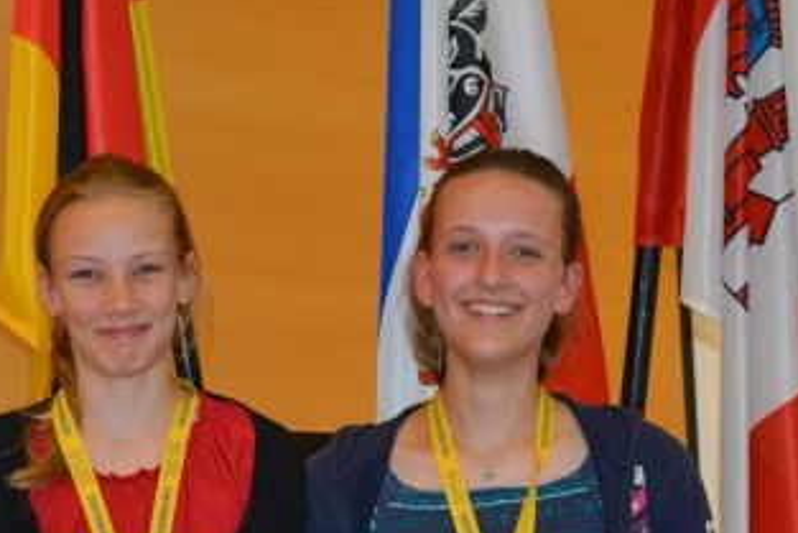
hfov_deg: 13.0
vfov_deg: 8.7
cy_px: 459
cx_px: 347
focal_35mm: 158
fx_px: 3503
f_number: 5.6
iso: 1000
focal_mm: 55
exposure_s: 1/60
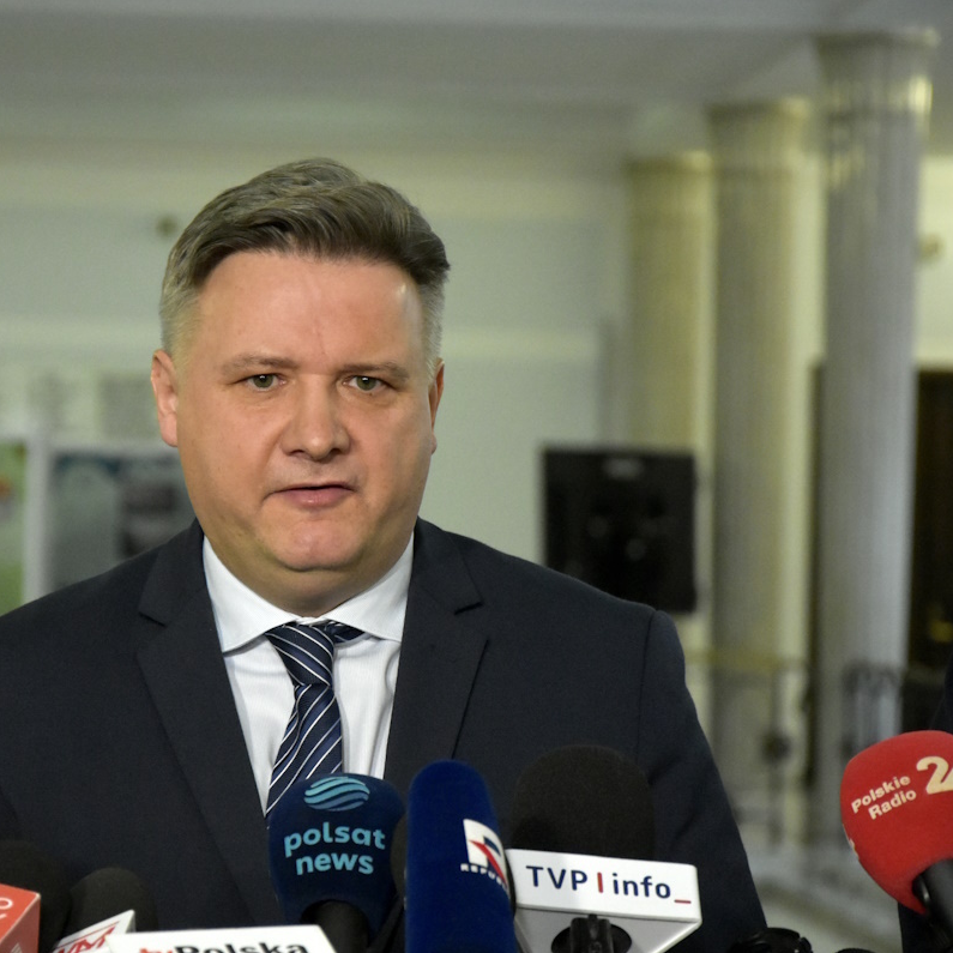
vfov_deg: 9.9
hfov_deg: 9.9
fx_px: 5513
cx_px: 302
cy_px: 477
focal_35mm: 177
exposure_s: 1/250
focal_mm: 92
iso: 4500
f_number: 5.6
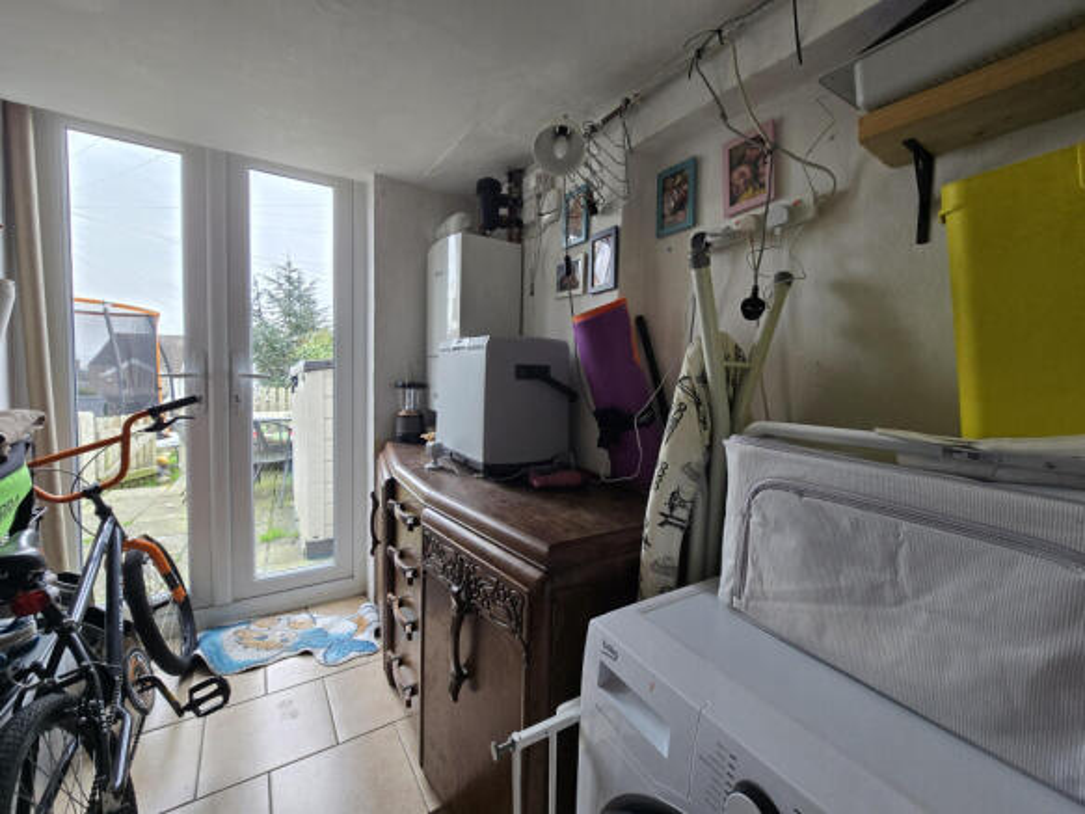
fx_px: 407
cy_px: 407
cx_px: 542
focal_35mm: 13
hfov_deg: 106.2
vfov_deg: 89.9
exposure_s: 1/100
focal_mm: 2.2
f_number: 2.2
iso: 80
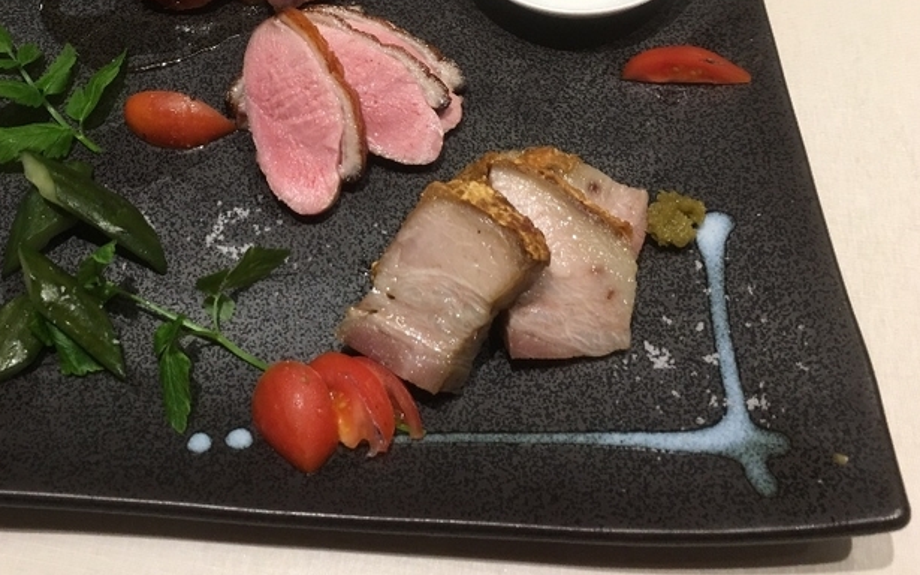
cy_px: 169
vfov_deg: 31.6
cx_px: 337
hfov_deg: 48.8
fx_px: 1003
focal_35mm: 40
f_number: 2.2
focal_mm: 4.15
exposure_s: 1/15
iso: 40
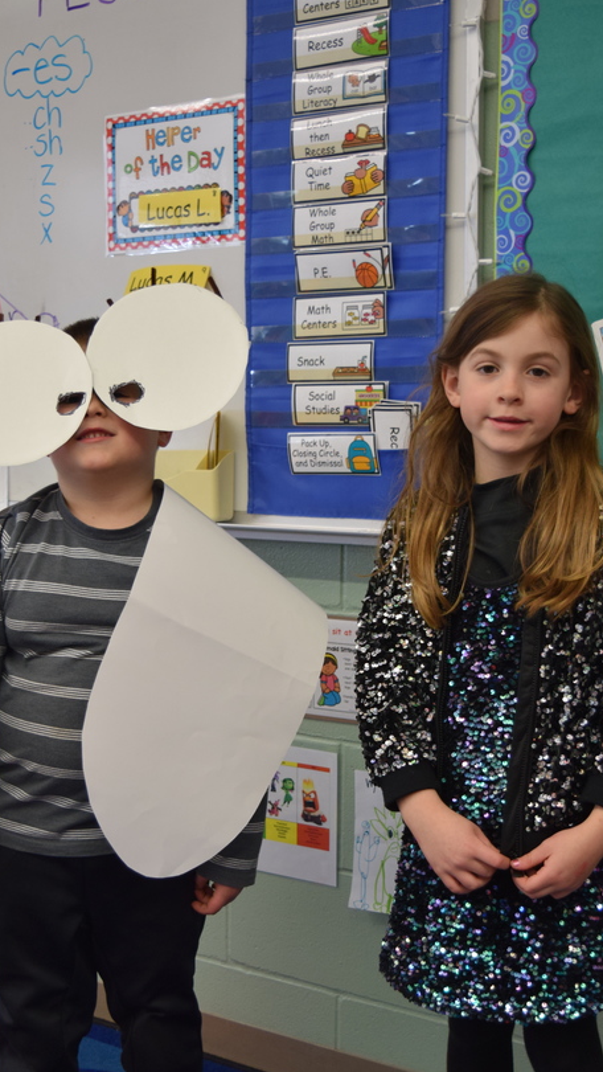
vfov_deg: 41.3
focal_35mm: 50
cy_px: 660
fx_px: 1411
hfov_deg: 24.1
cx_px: 294
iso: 500
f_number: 4
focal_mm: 25
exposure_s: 1/60
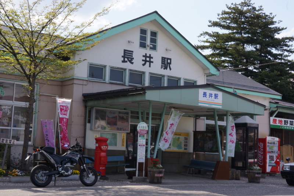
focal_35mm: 58
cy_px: 98
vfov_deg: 23.4
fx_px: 474
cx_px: 147
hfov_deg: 34.5
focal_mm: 39
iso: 320
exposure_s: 1/60
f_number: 25
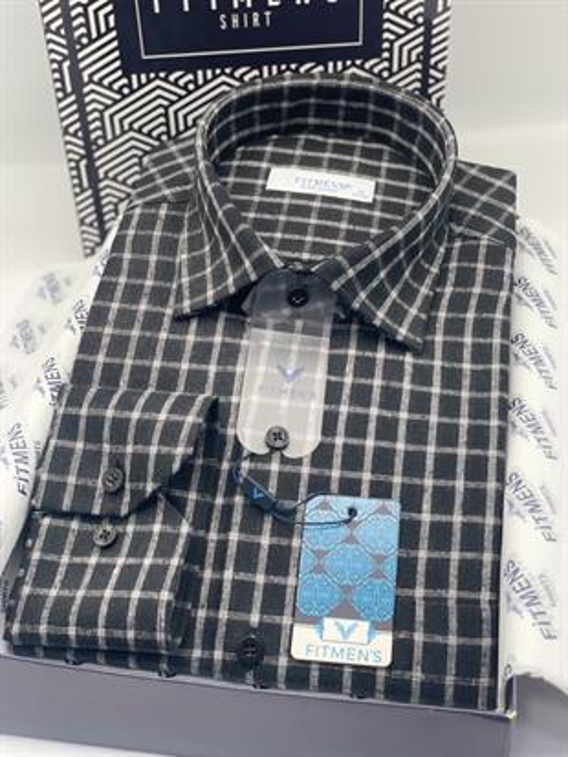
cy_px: 378
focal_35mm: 52
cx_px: 284
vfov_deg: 36.8
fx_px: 1137
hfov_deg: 28.0
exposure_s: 1/100
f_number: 2
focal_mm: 6
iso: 25
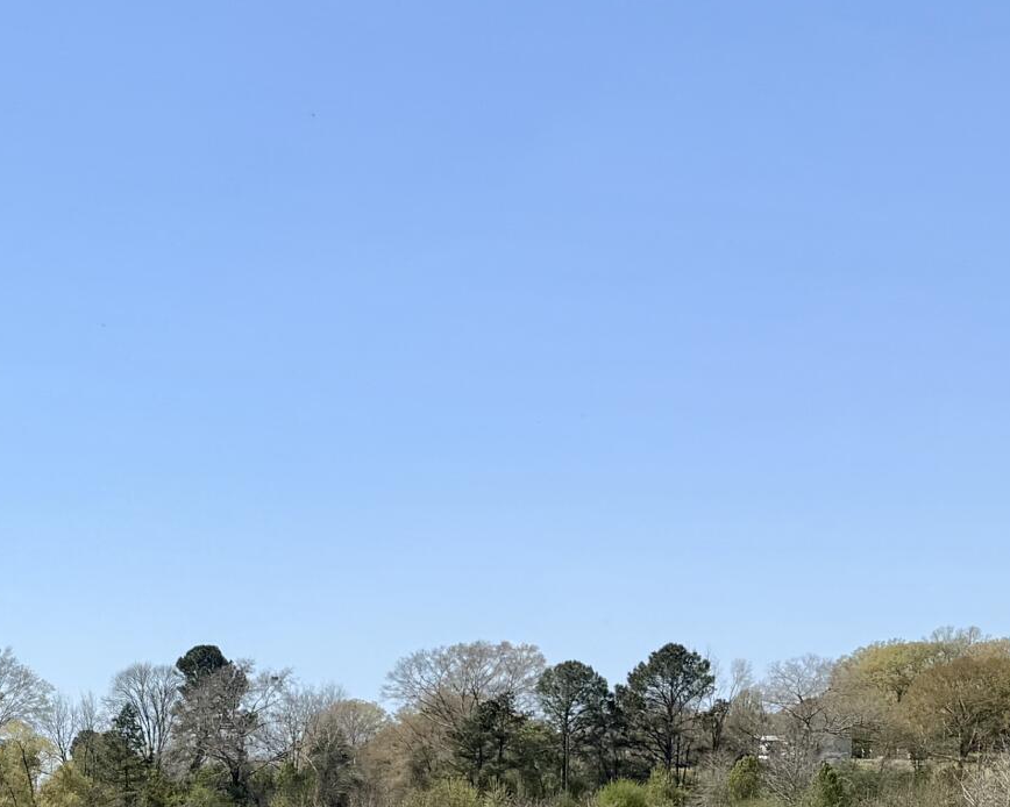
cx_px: -411
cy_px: 943
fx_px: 2421
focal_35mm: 81
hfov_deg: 20.8
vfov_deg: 18.1
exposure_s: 1/4975
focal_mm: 6.76
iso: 80
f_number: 1.78
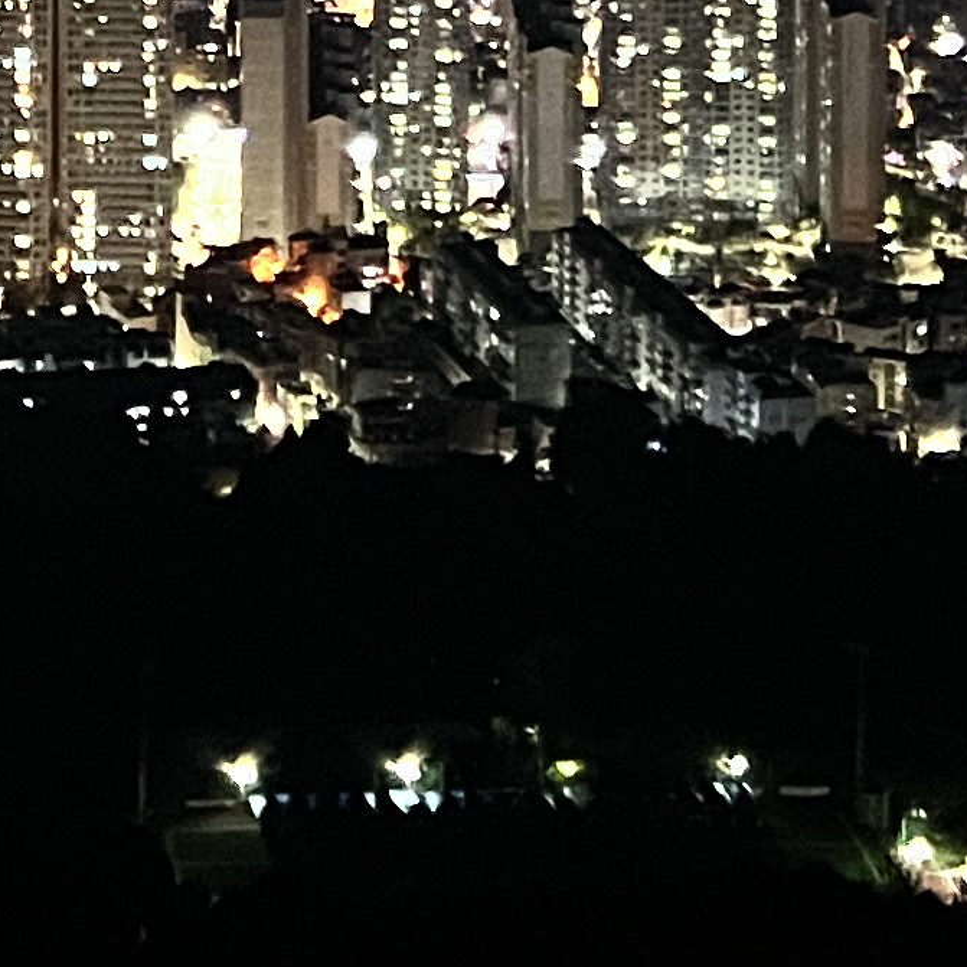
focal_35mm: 138
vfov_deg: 11.3
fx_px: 4361
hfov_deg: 12.5
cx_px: -53
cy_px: -1052
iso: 1000
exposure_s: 1/18
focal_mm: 5.7
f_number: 1.5
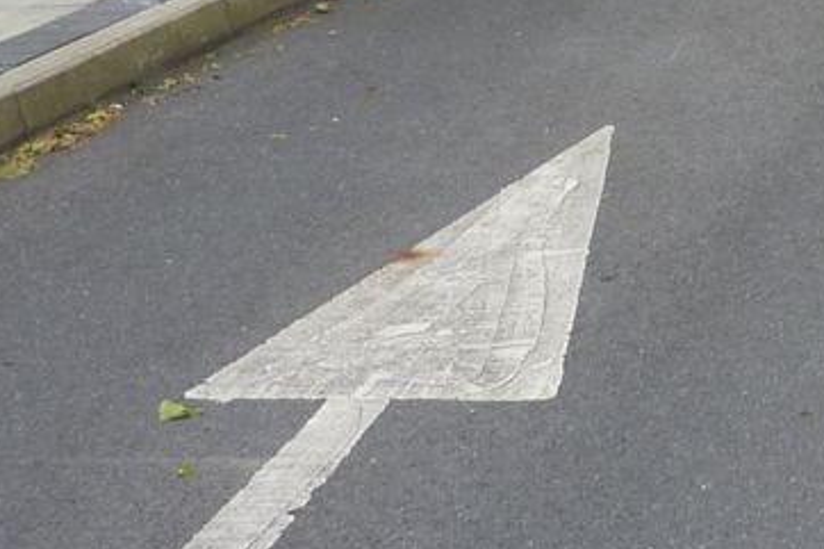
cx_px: 1293
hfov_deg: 19.0
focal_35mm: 92
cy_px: -317
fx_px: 2105
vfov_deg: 13.8
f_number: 4
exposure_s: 1/160
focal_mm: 4.1
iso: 80
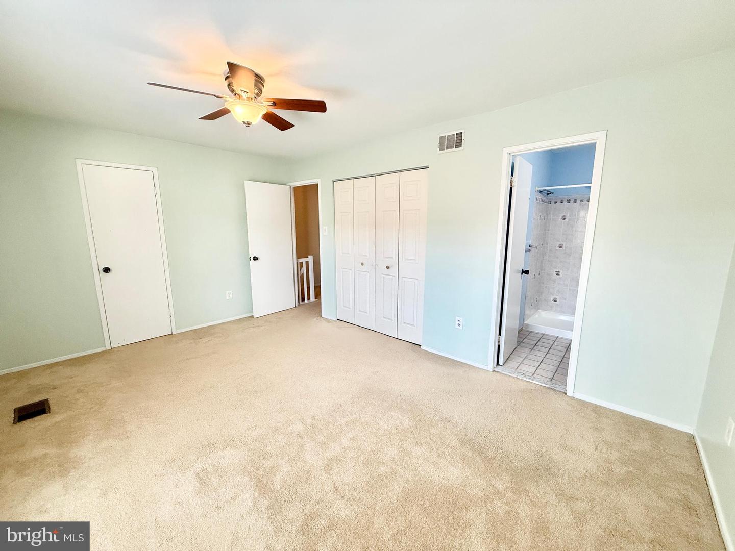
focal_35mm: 14
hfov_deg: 102.1
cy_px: 276
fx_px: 297
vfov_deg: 85.7
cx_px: 368
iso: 200
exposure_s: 1/120
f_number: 2.2
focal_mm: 2.22
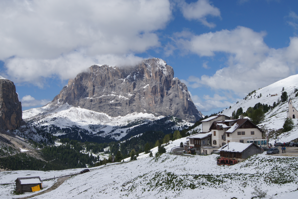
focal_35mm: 45
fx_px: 372
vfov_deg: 29.8
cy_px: 100
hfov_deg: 43.6
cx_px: 149
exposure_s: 1/640
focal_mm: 30
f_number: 11
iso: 200
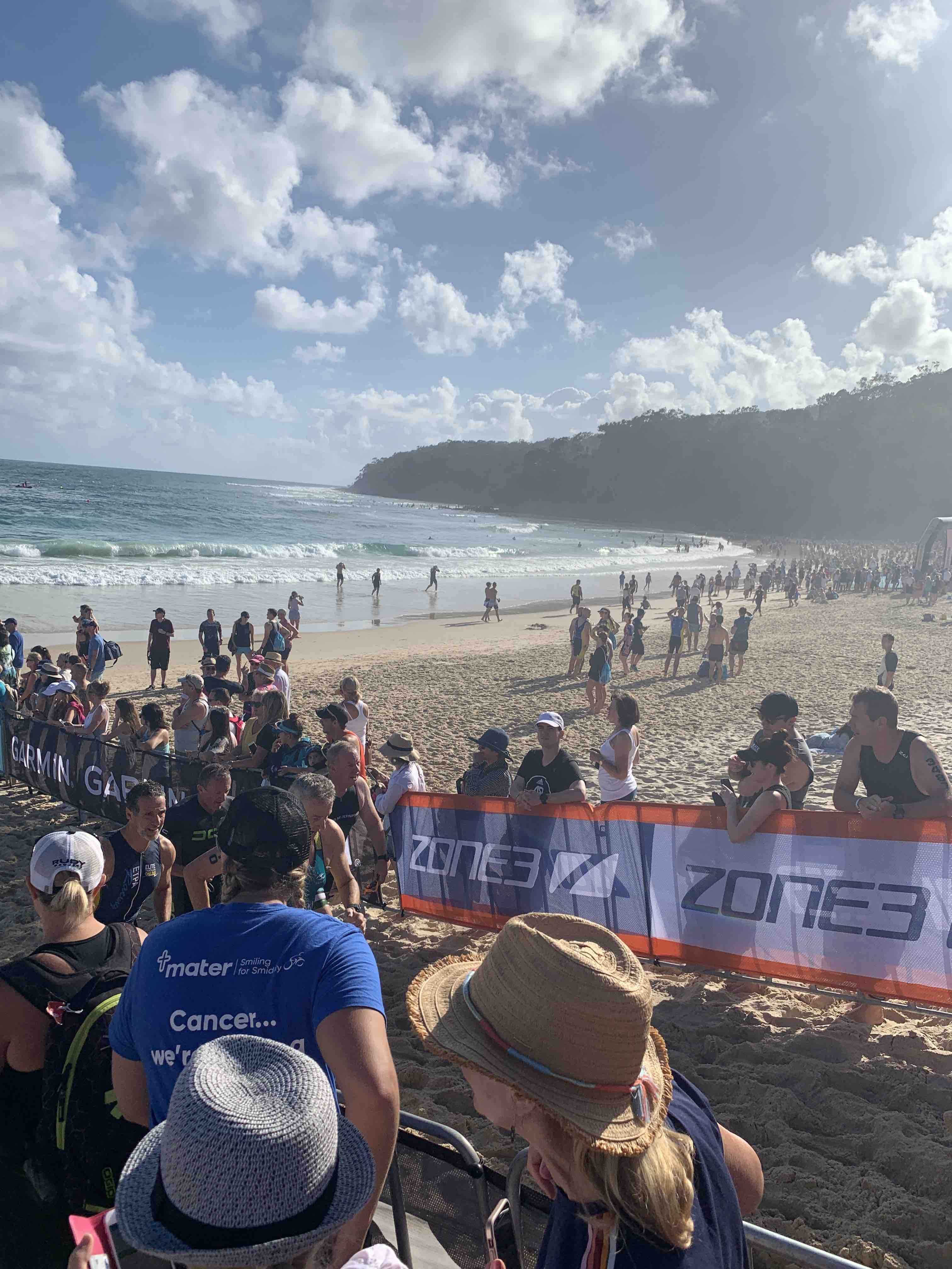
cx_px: 476
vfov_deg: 67.3
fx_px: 953
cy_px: 634
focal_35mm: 26
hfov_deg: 53.1
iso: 25
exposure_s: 1/4673
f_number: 1.8
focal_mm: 4.25
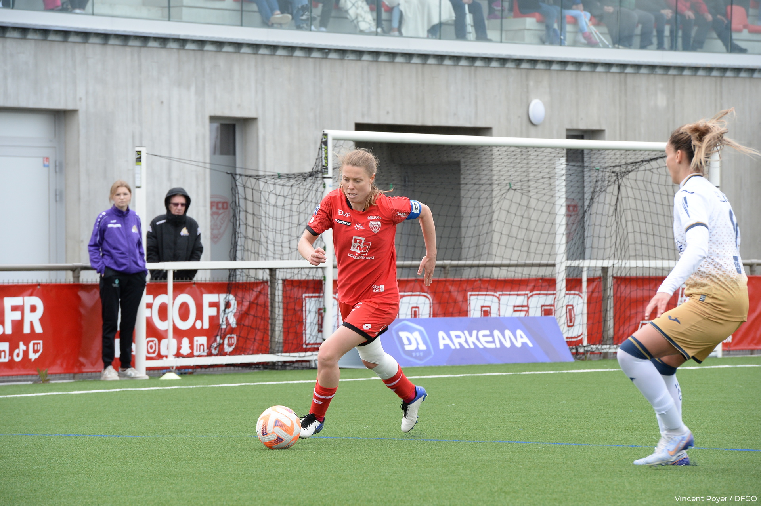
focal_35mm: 200
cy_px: 253
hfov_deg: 10.3
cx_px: 380
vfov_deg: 6.9
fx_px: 4225
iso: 1000
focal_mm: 200
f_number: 9
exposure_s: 1/800
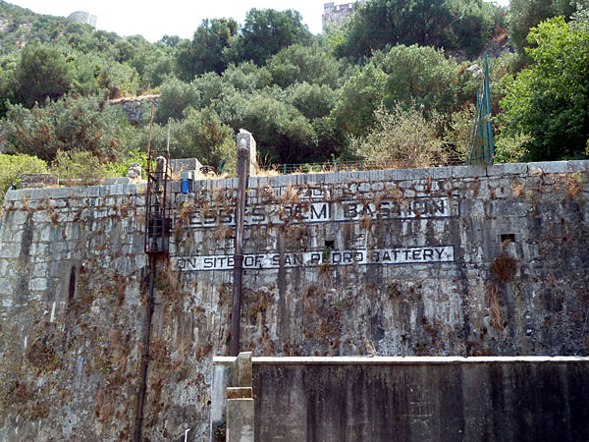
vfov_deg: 32.9
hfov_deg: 42.9
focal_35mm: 44
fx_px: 749
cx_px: 294
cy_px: 221
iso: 80
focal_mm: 7.3
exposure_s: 1/100
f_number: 4
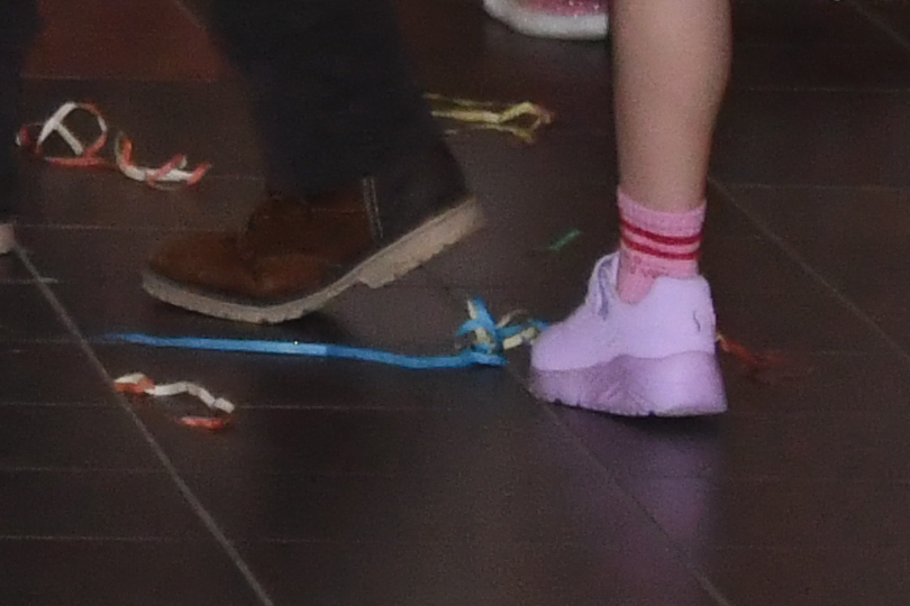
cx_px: -1940
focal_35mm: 564
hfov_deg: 3.6
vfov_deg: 2.4
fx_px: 14256
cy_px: -1225
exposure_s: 1/60
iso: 1600
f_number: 5.6
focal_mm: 55
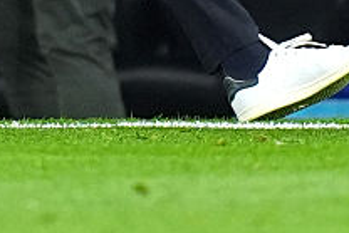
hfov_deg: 1.0
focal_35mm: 1972
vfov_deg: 0.7
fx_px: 19130
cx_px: 151
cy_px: -303
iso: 2000
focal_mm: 400
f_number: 2.8
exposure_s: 1/2000
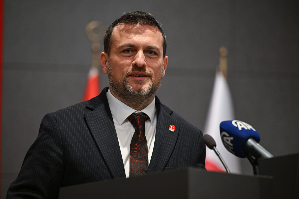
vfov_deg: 8.3
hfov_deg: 12.5
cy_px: 100
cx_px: 150
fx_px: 1370
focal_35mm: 165
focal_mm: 165
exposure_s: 1/400
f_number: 2.8
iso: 2000
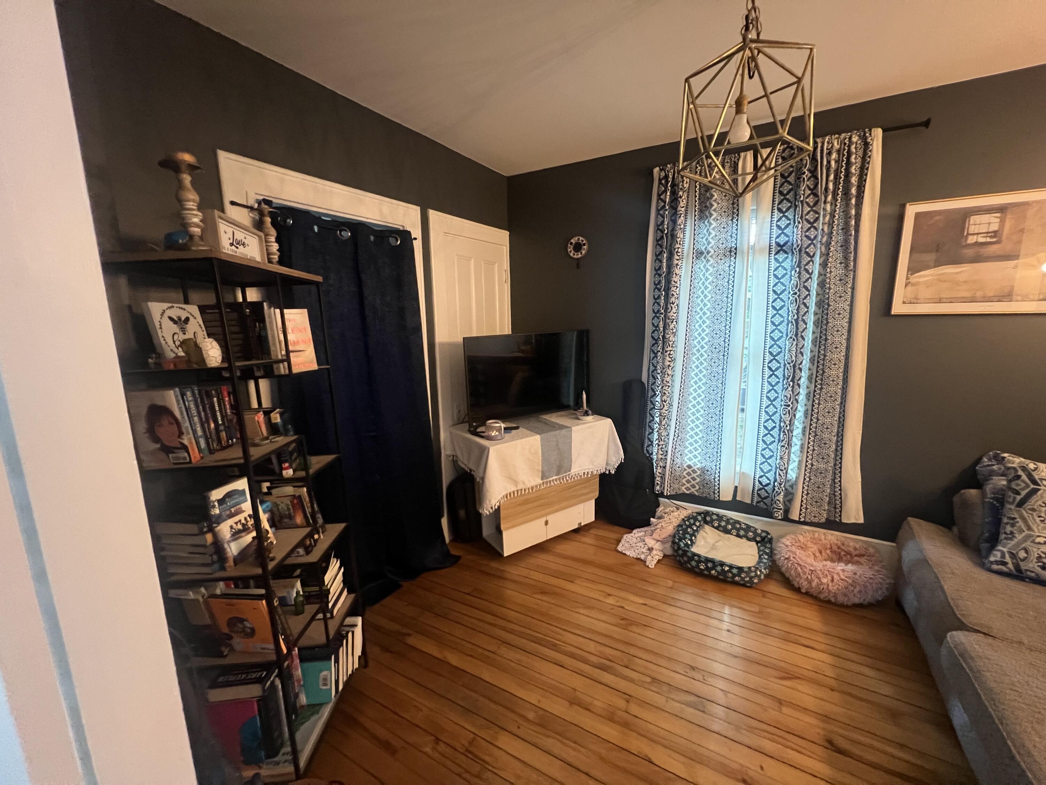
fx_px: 393
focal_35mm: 13
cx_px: 523
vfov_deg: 89.9
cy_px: 392
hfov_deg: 106.2
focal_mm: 1.57
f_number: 1.8
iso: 800
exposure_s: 1/60
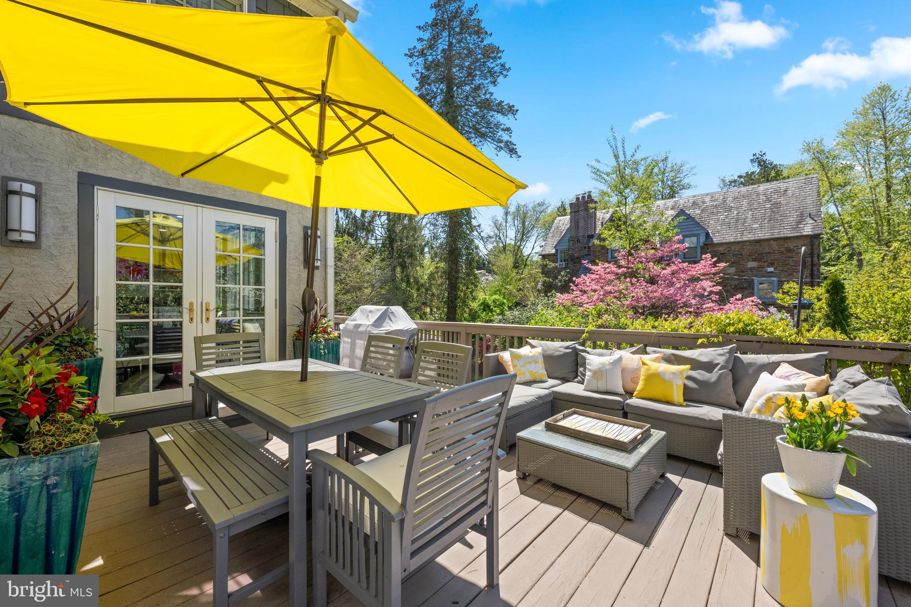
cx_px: 456
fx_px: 354
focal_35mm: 14
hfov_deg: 104.3
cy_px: 304
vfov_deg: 81.2
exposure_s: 1/1250
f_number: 8
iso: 640
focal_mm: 14
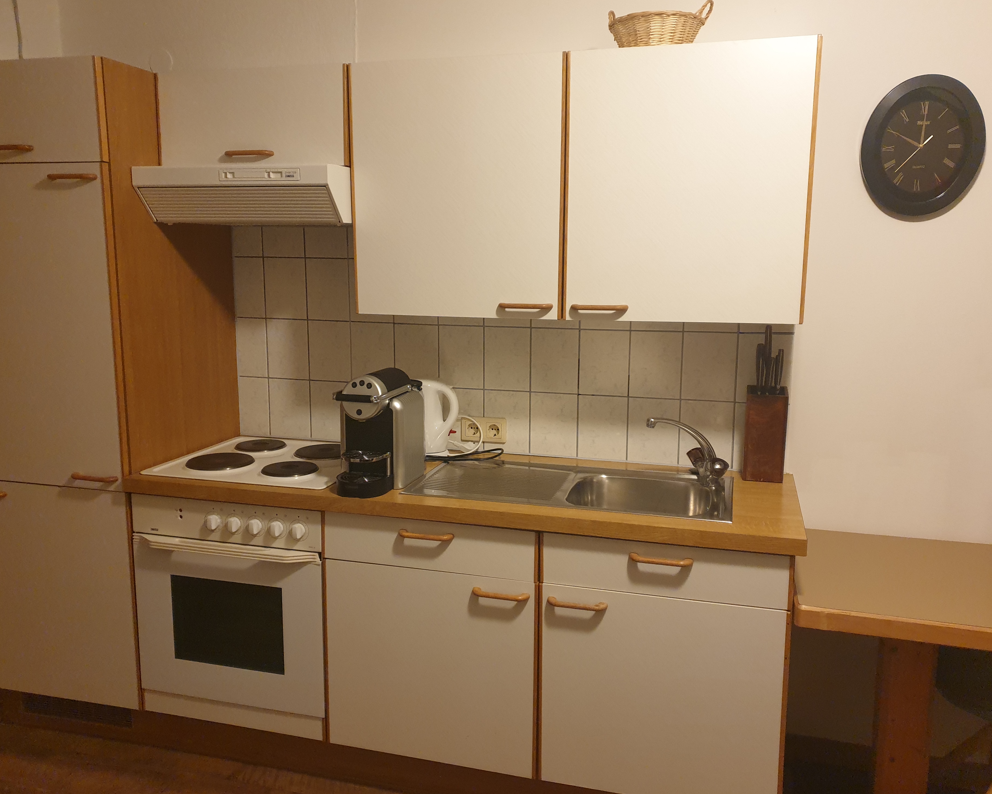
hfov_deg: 62.2
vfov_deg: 51.5
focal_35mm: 28
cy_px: 398
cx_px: 489
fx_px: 822
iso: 250
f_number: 1.5
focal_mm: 4.3
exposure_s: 1/25
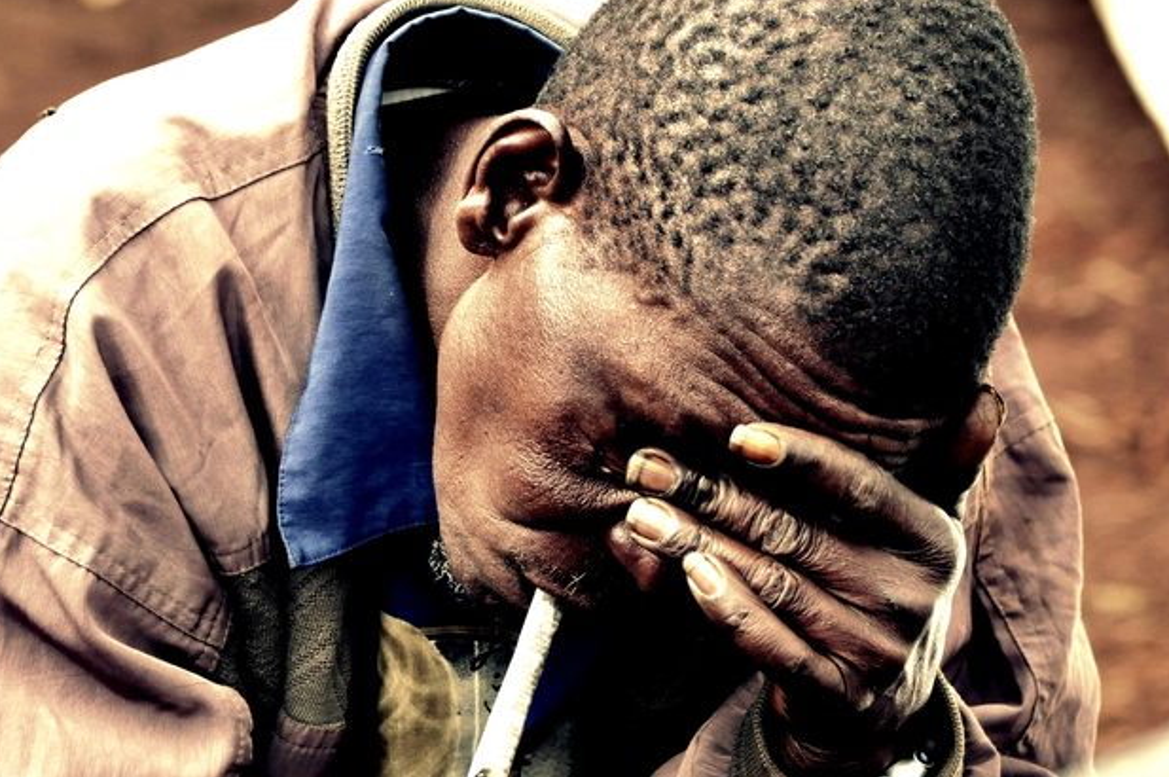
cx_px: 503
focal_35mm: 321
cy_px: 431
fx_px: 10401
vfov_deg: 4.3
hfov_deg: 6.4
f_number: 8
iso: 1000
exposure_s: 1/500
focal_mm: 165
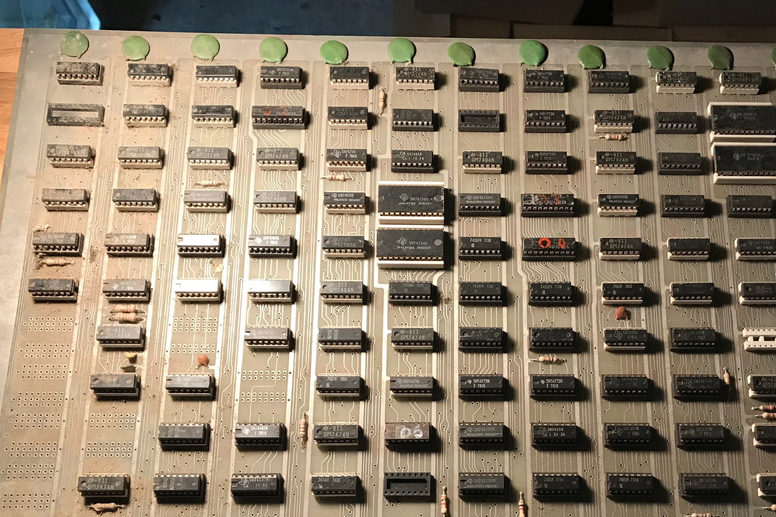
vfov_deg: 32.8
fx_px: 862
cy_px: 377
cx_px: 484
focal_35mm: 40
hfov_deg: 48.0
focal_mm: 3.99
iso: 40
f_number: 1.8
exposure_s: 1/25
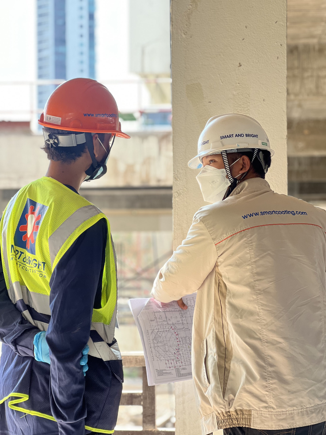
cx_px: 163
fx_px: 967
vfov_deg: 25.3
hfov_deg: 19.1
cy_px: 218
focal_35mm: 77
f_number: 2.8
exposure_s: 1/121
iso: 40
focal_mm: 9
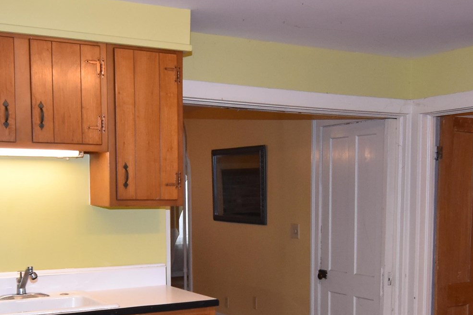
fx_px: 677
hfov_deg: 38.5
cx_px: 246
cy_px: 275
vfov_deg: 25.5
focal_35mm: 52
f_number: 4.5
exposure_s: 1/80
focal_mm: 11
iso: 800
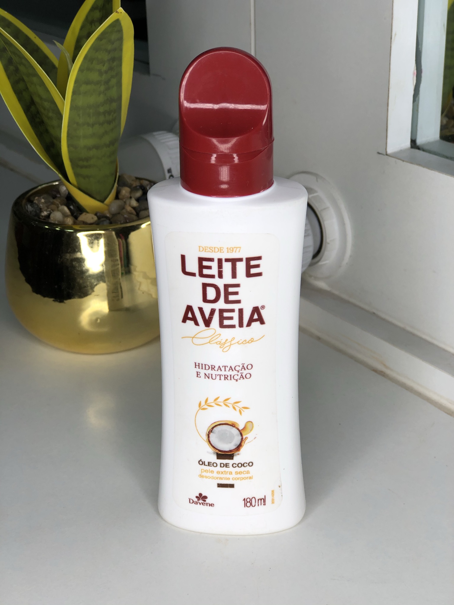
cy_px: 302
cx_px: 227
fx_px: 997
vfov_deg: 33.8
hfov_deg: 25.7
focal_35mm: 57
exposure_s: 1/200
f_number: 2.8
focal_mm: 6.6
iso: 20
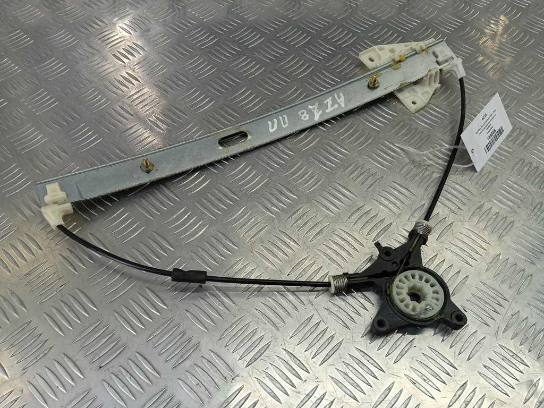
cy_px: 204
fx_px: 361
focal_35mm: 23
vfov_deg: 58.9
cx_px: 272
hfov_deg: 73.9
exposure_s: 1/50
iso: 77
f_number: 1.6
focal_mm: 4.11
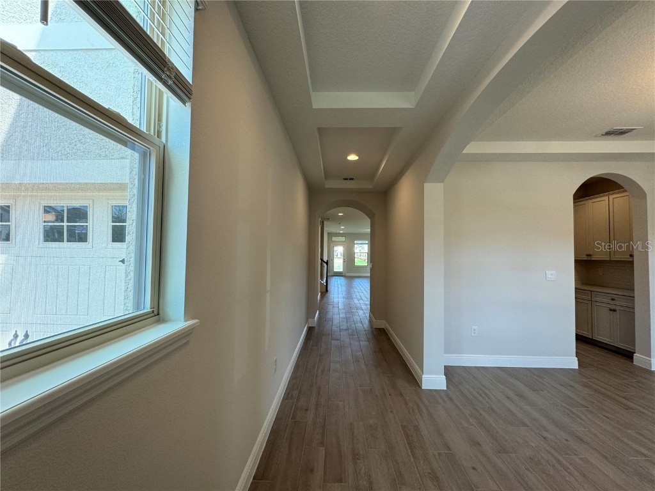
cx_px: 328
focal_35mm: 14
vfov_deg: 85.7
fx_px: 265
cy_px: 246
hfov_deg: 102.1
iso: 125
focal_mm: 2.22
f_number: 2.2
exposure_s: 1/120
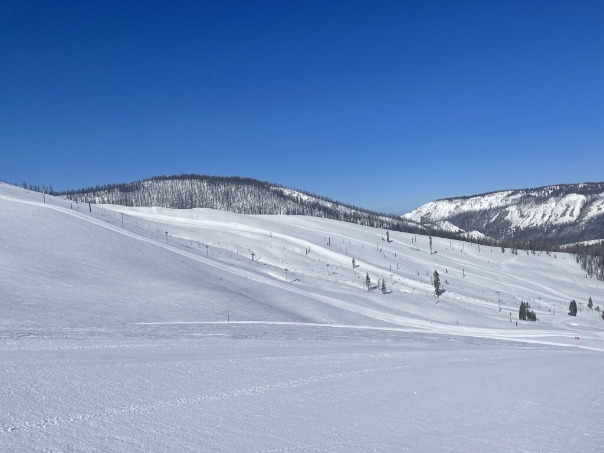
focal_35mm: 26
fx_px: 454
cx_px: 302
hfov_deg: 67.3
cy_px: 226
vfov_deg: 53.1
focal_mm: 4.2
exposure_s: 1/10753
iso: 32
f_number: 1.6
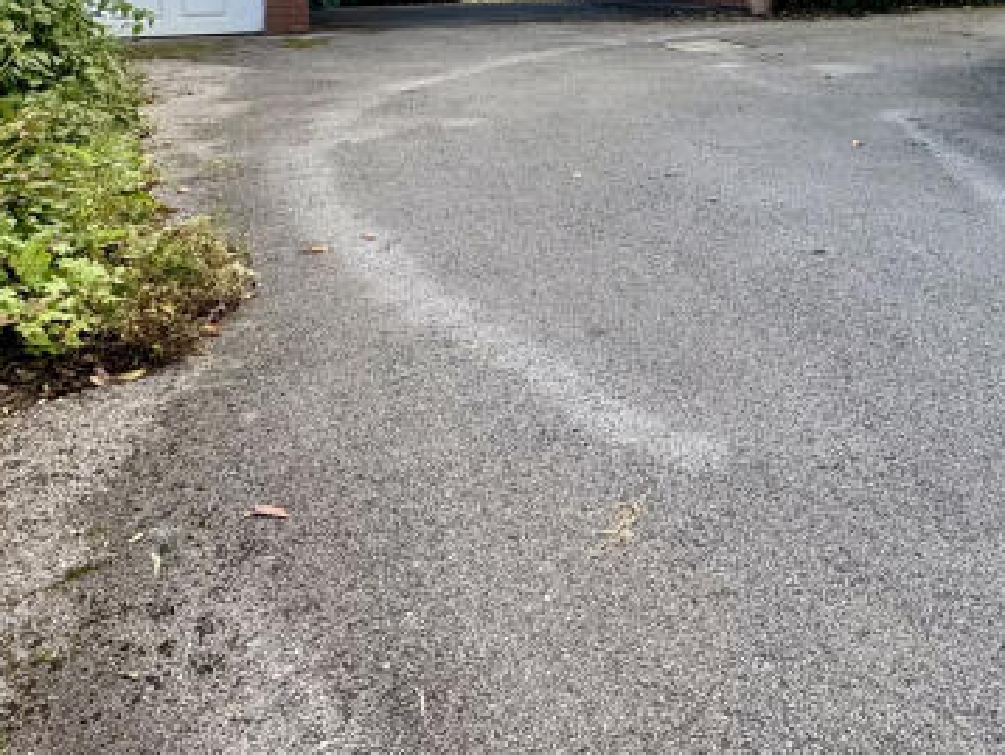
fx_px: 1162
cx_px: 716
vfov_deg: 32.4
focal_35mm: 40
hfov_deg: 45.6
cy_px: -39
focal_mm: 2.22
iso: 40
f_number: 2.2
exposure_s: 1/205
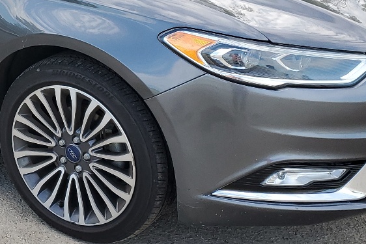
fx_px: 783
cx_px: 10
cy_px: 34
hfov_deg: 25.2
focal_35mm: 77
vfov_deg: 17.5
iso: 50
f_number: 1.5
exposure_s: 1/476
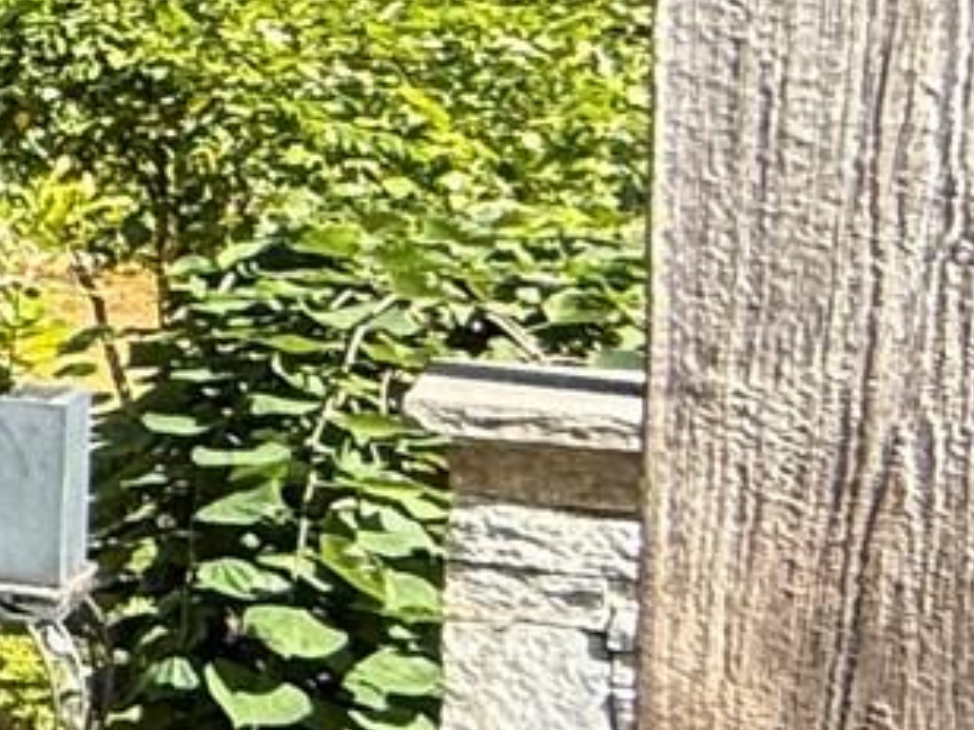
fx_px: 2617
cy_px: 47
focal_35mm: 93
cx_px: -2258
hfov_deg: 10.2
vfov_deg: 15.7
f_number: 2.2
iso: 50
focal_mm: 2.22
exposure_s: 1/479
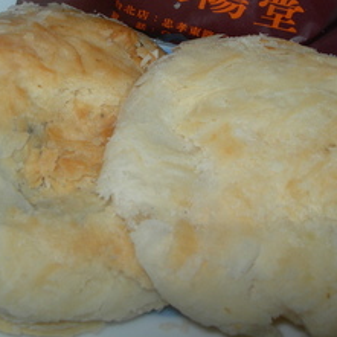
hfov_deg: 22.8
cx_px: 174
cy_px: 54
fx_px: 837
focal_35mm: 76
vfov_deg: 22.4
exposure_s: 1/60.1
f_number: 4.8
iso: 50
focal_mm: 7.8
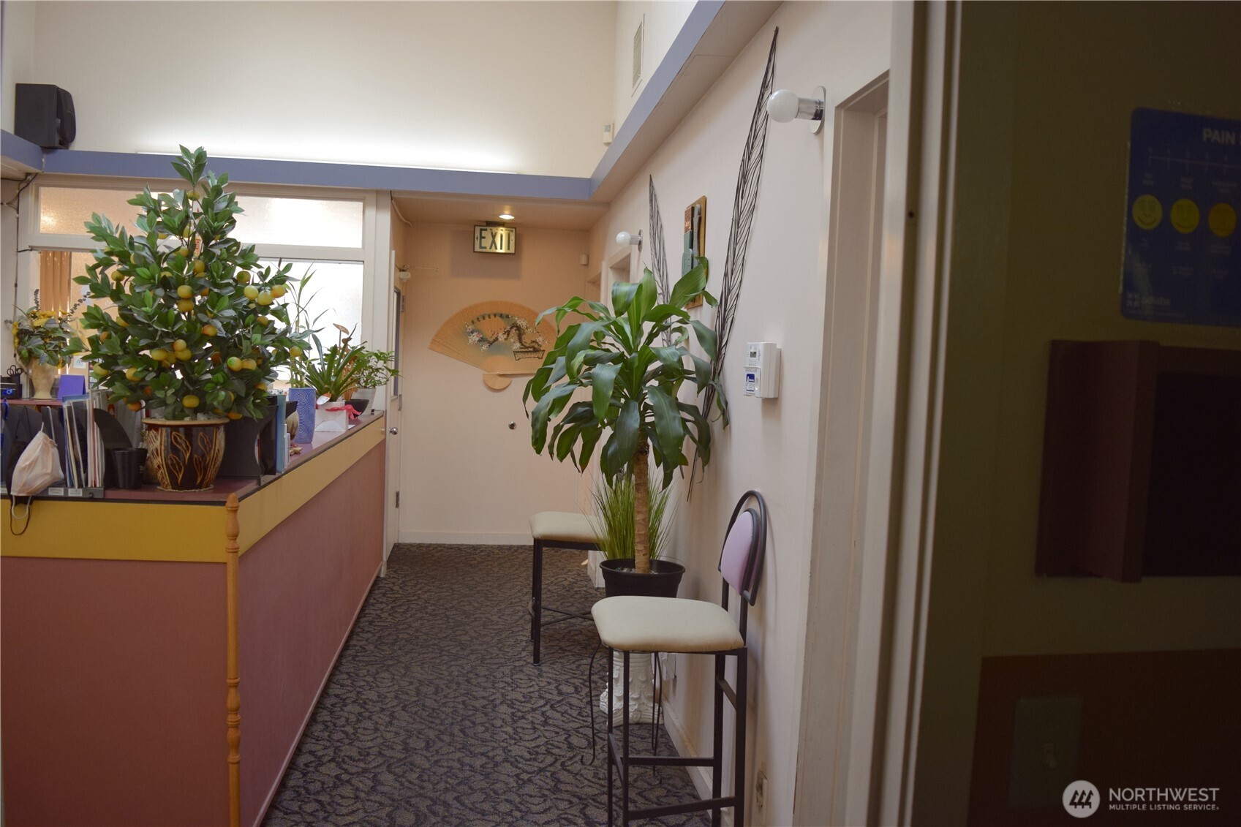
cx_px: 620
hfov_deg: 67.4
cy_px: 414
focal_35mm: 27
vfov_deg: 47.9
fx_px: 931
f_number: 4
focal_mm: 18
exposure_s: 1/60
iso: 560
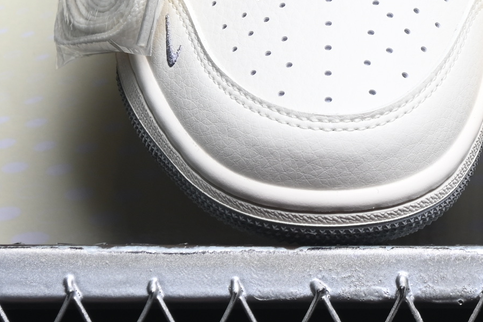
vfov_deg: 5.9
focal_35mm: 231
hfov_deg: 8.9
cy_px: -66
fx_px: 3100
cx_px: 498
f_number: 6.3
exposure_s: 1/60
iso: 160
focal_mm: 50
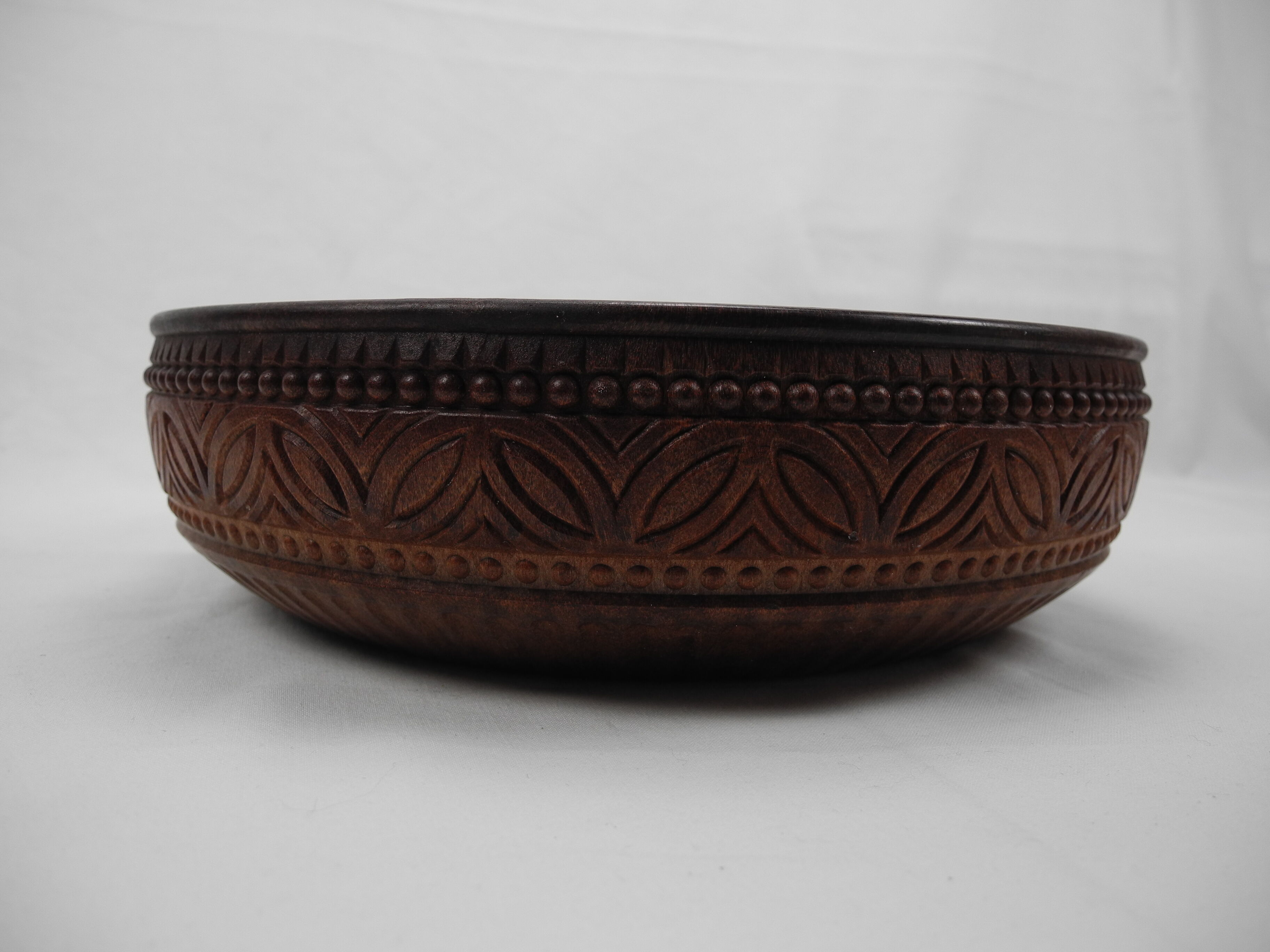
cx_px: 635
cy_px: 476
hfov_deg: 63.4
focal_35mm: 28
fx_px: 1027
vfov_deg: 49.7
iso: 100
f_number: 2.8
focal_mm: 6
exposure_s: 1/116
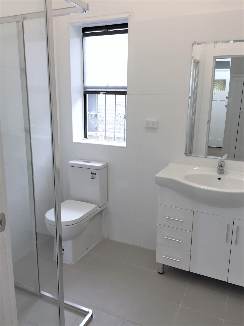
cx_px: 122
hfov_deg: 48.2
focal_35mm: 29
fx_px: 273
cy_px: 163
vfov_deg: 61.7
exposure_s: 1/33
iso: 125
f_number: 2.2
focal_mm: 4.15
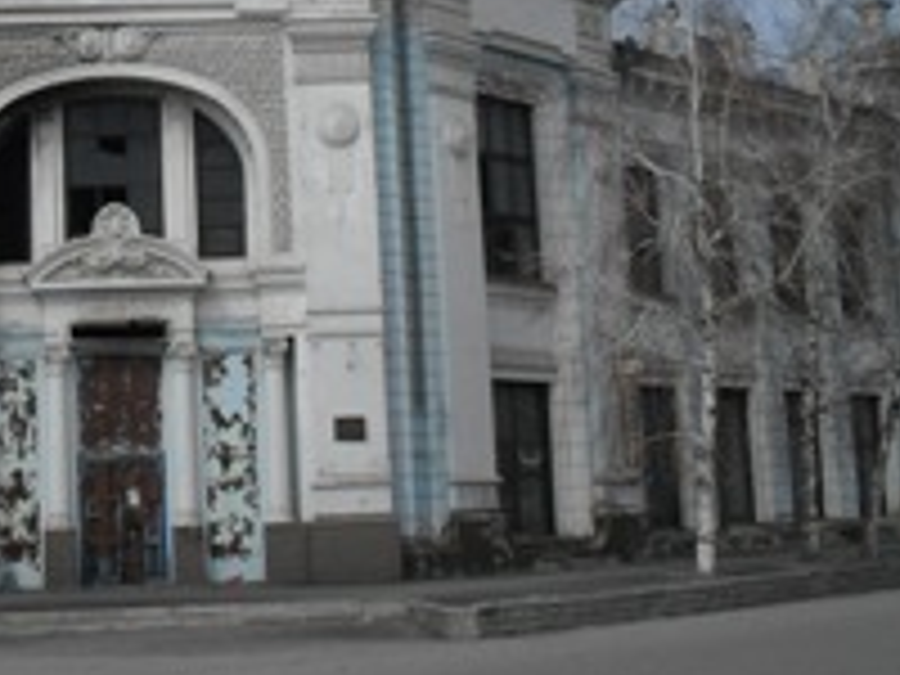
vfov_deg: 19.1
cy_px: 81
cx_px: 162
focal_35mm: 76
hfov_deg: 25.2
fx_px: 1976
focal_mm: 6.3
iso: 80
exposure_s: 1/250
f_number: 8.3
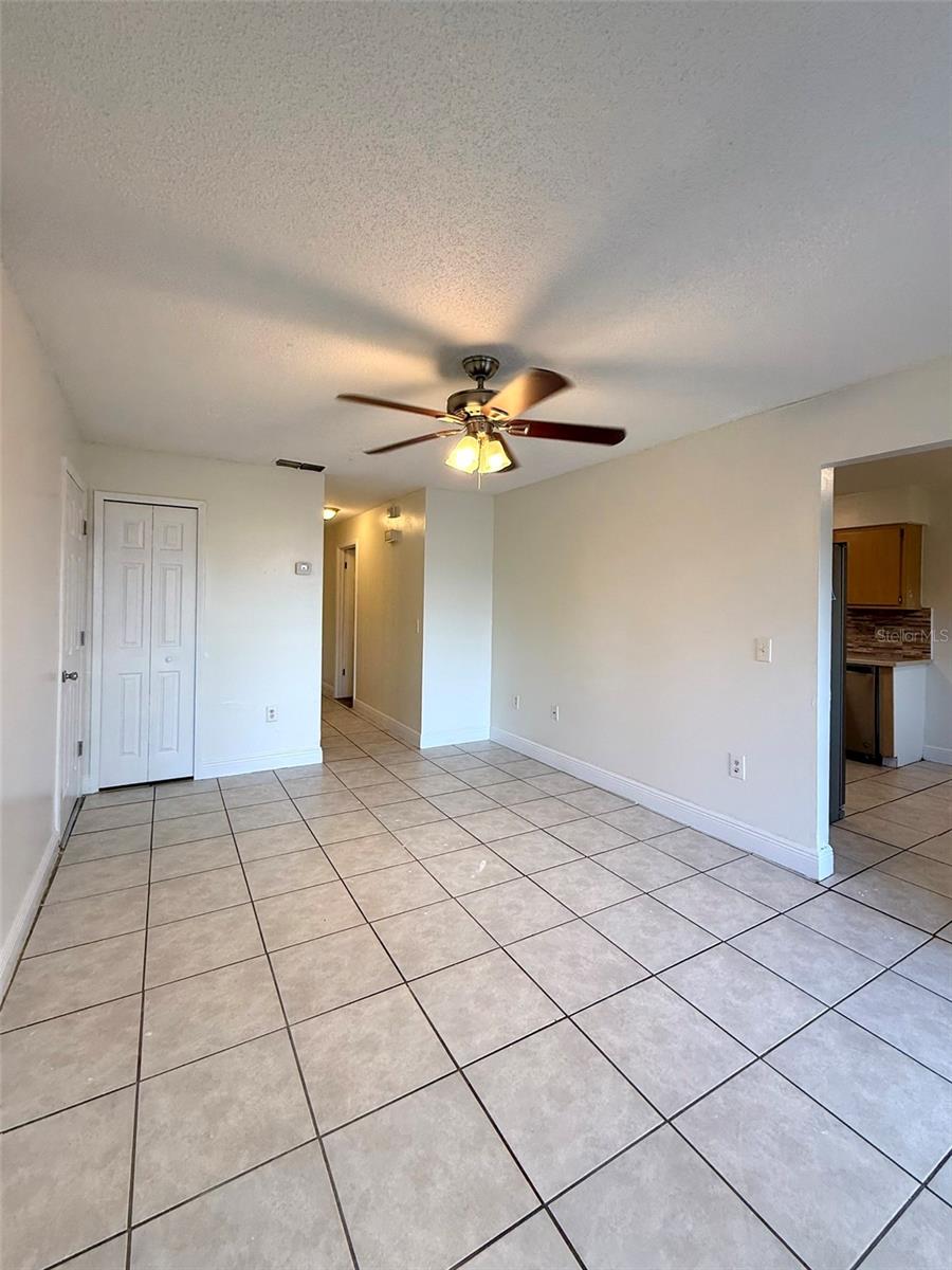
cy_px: 635
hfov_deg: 85.7
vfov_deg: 102.1
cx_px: 476
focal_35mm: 14
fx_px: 513
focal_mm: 2.22
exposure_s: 1/120
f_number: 2.2
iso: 80
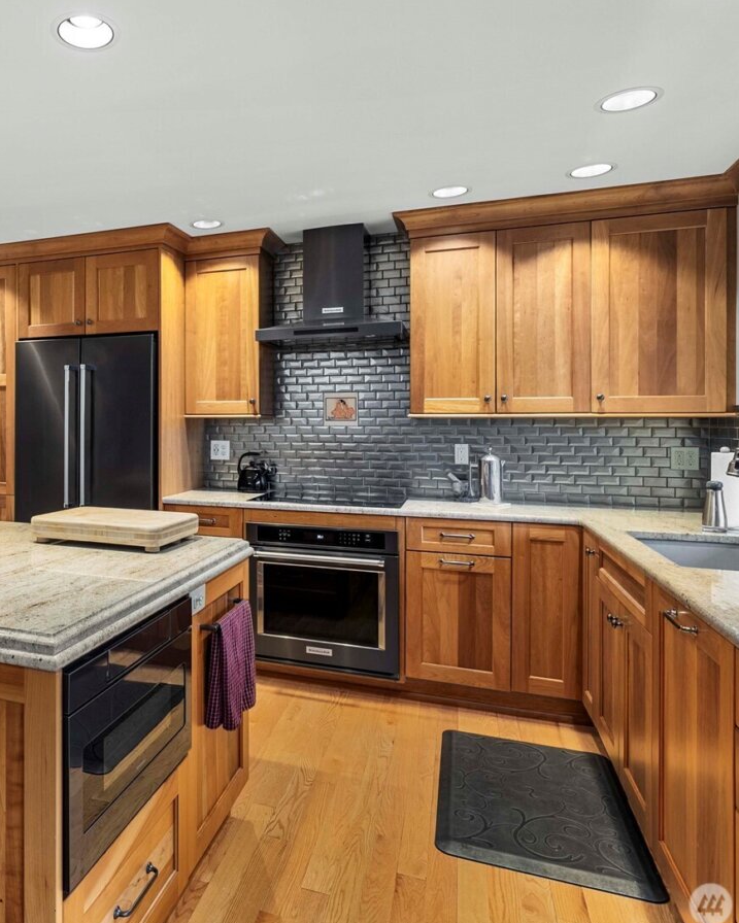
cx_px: 175
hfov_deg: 59.4
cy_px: 456
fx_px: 601
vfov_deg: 75.0
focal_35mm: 22
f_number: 7.1
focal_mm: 15
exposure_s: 1/3
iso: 1000
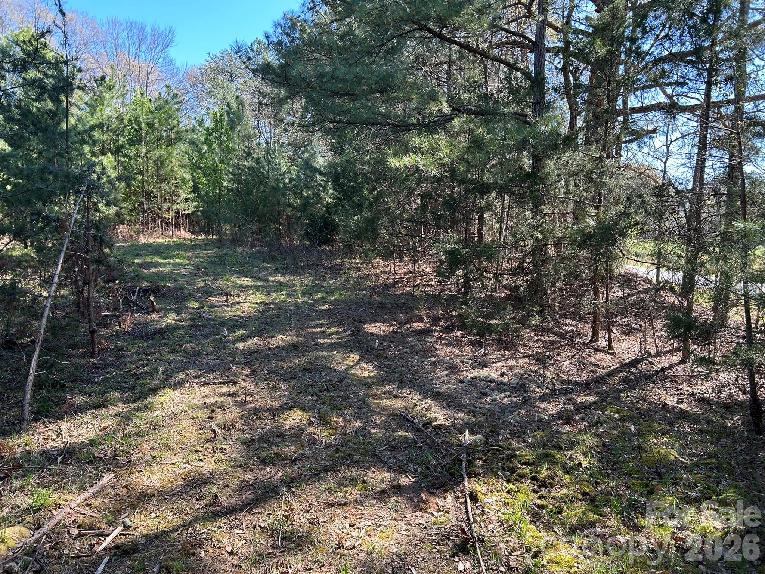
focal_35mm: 26
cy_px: 287
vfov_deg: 53.1
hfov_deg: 67.3
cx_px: 382
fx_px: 575
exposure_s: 1/345
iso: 50
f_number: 1.5
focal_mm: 5.7
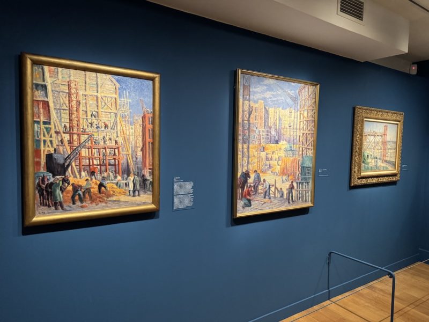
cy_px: 161
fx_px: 297
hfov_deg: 71.6
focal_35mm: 24
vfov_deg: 56.8
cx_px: 214
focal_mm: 6.76
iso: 800
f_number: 1.78
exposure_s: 1/50
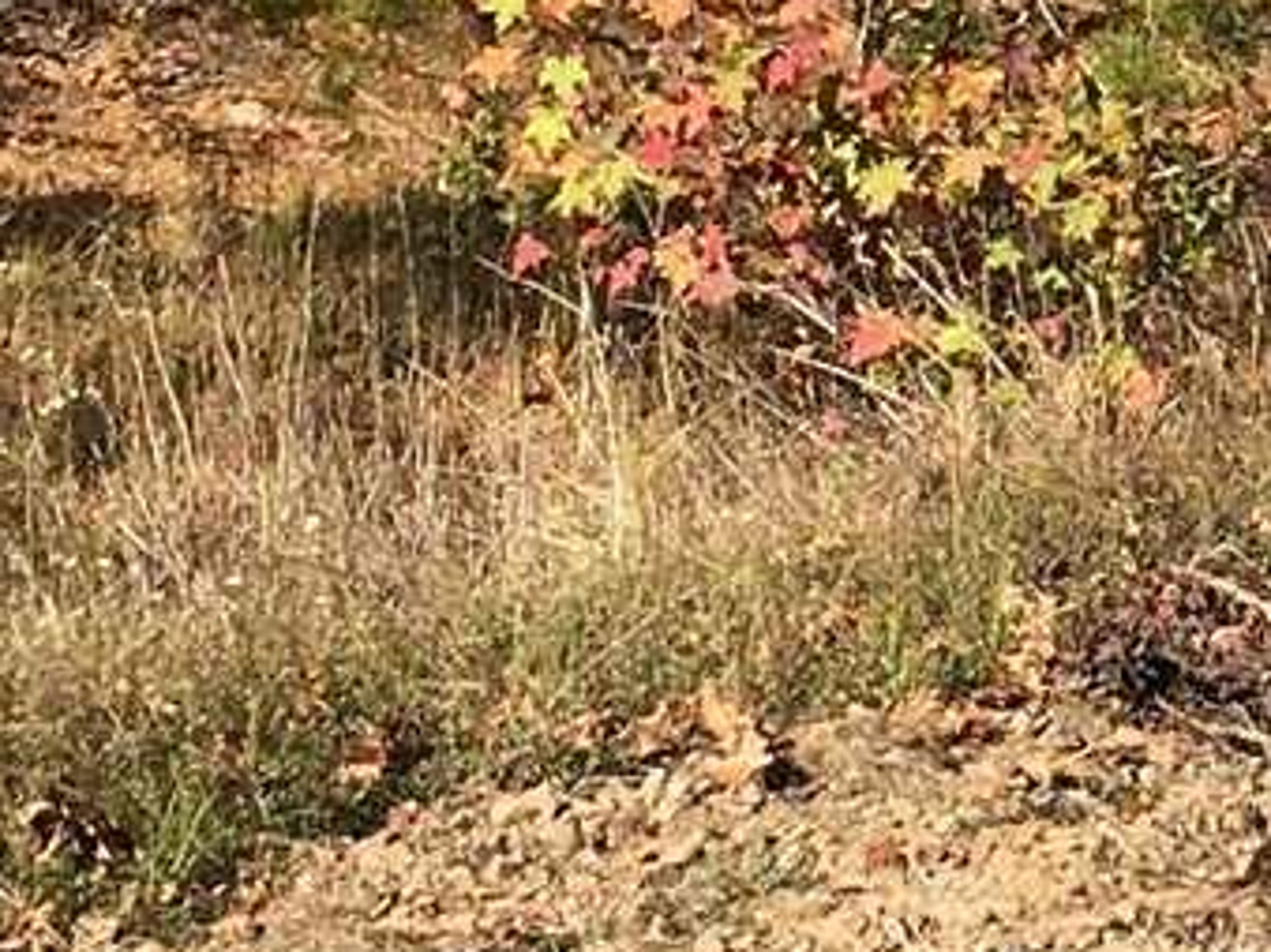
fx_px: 7231
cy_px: -615
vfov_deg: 7.4
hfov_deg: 9.5
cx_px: 2325
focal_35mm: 197
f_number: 2.2
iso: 25
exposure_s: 1/1350
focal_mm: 4.15
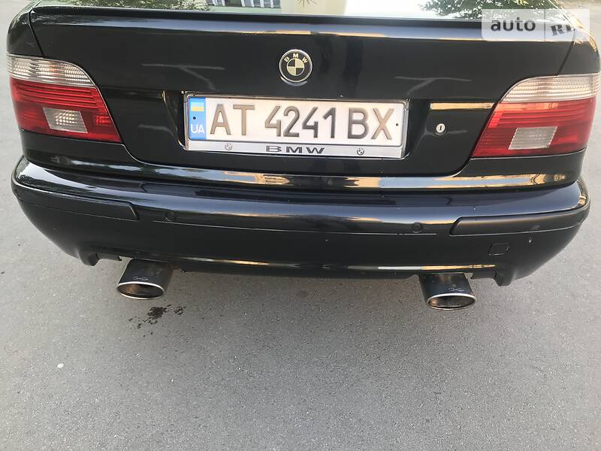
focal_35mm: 28
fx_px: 486
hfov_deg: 63.4
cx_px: 300
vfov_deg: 49.7
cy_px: 226
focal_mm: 4
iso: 25
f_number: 1.8
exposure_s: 1/50
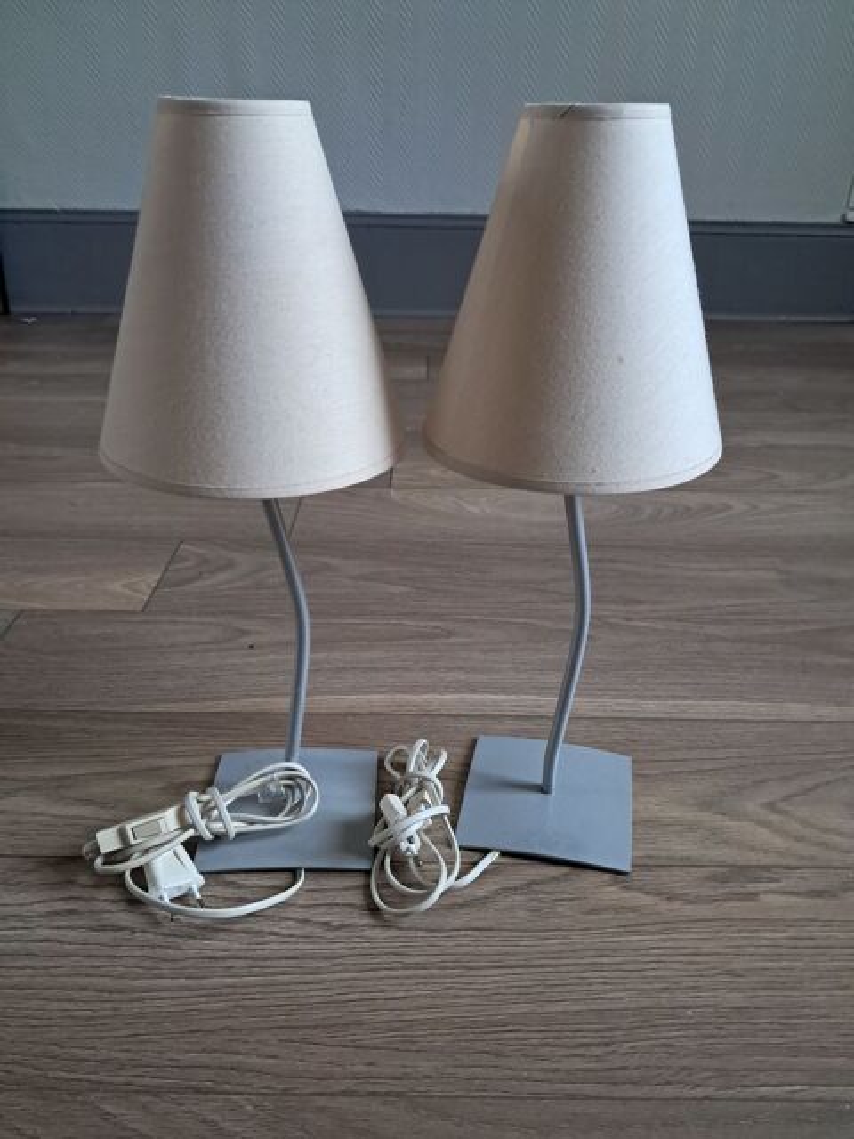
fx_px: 888
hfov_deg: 51.4
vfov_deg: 65.3
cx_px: 427
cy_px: 570
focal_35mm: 27
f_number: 1.8
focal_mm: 4
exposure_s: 1/33
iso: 800
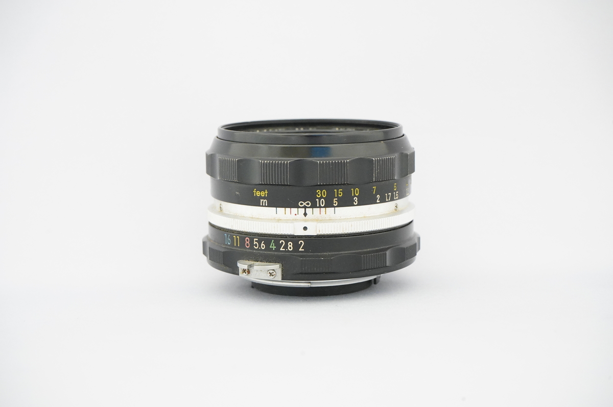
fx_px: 1004
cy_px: 204
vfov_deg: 23.0
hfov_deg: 34.0
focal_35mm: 59
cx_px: 306
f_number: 11
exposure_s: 1/25
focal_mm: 59
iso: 6400
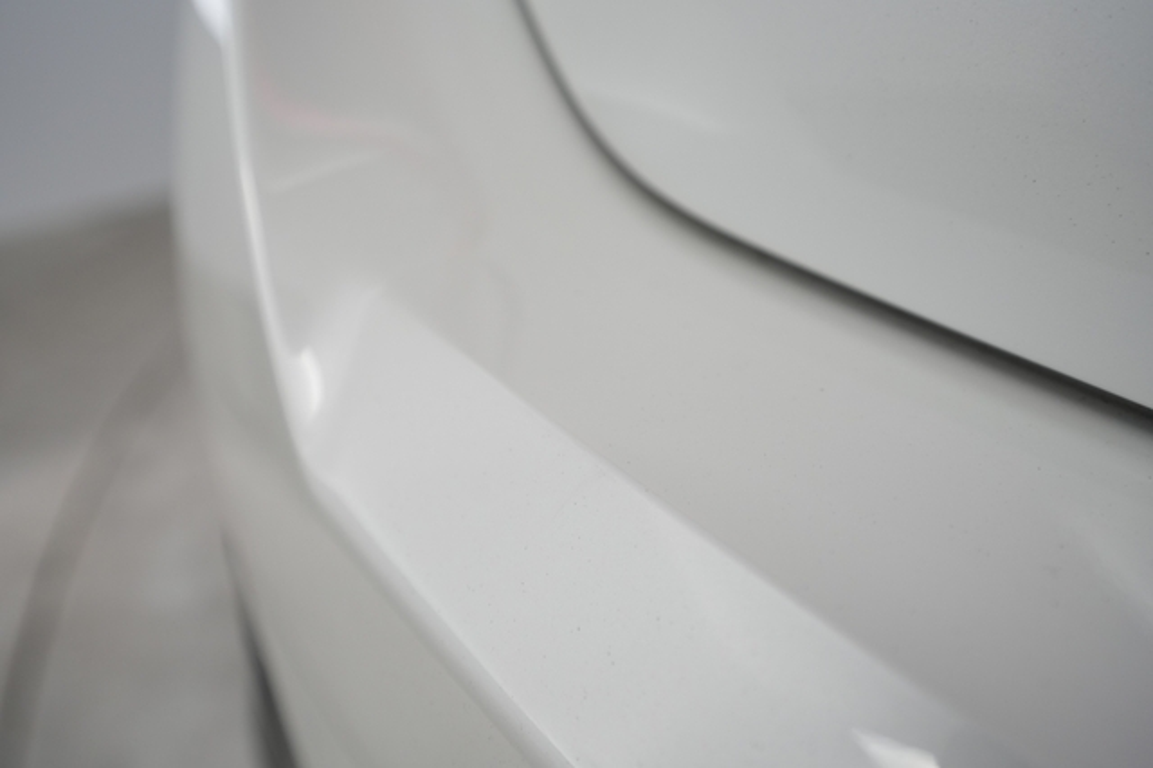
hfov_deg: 65.5
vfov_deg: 46.4
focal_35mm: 28
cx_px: 576
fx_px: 896
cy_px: 384
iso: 1000
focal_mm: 28
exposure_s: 1/100
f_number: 4.5
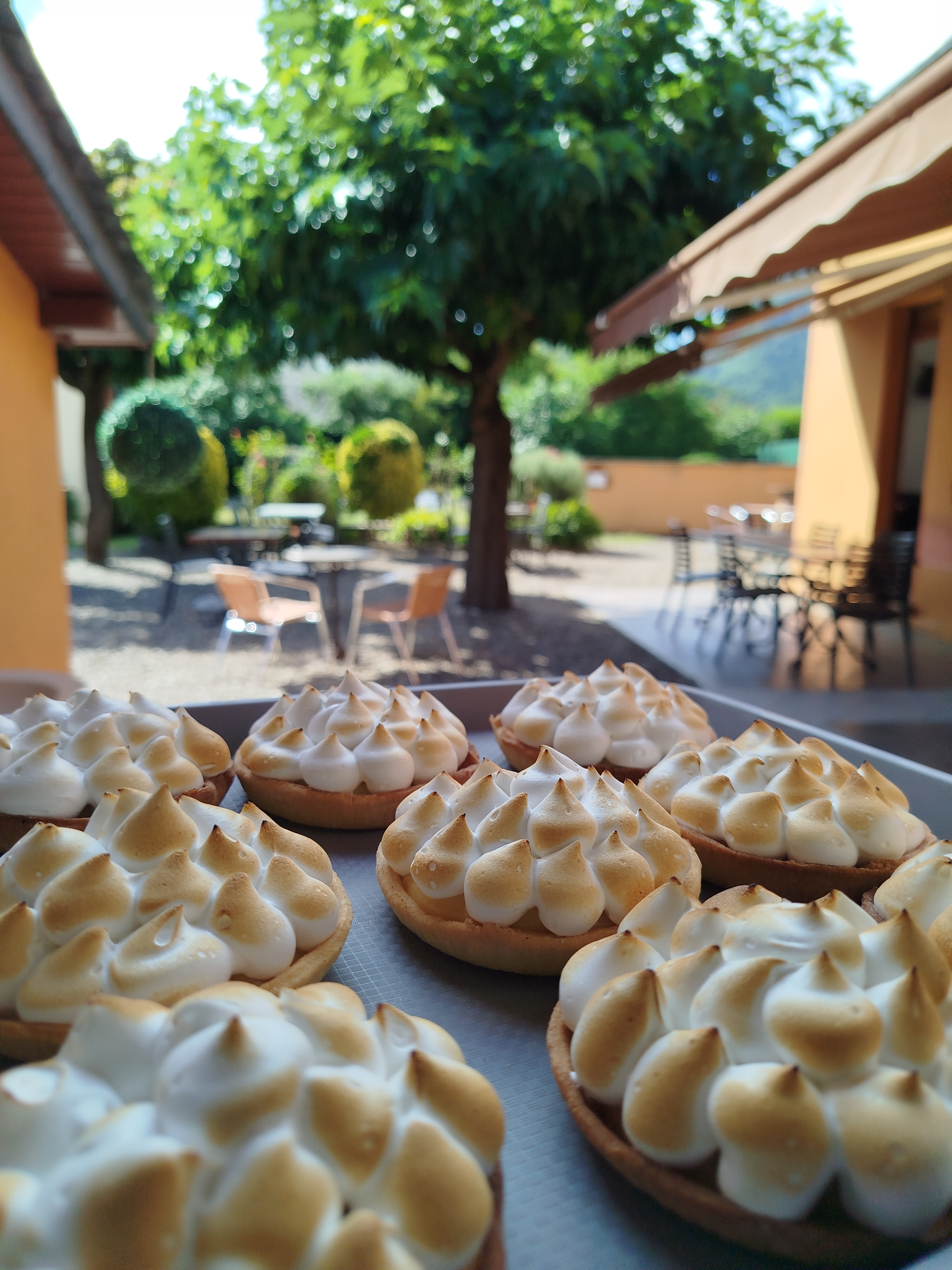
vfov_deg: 71.6
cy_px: 635
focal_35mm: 24
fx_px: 880
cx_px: 476
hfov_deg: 56.8
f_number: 1.7
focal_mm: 5.31
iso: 50
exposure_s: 1/413
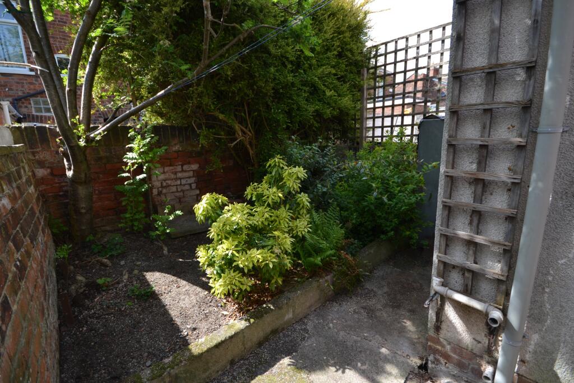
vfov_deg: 77.3
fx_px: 239
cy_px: 192
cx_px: 287
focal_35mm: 15
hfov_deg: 100.4
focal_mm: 10
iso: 140
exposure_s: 1/125
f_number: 5.6
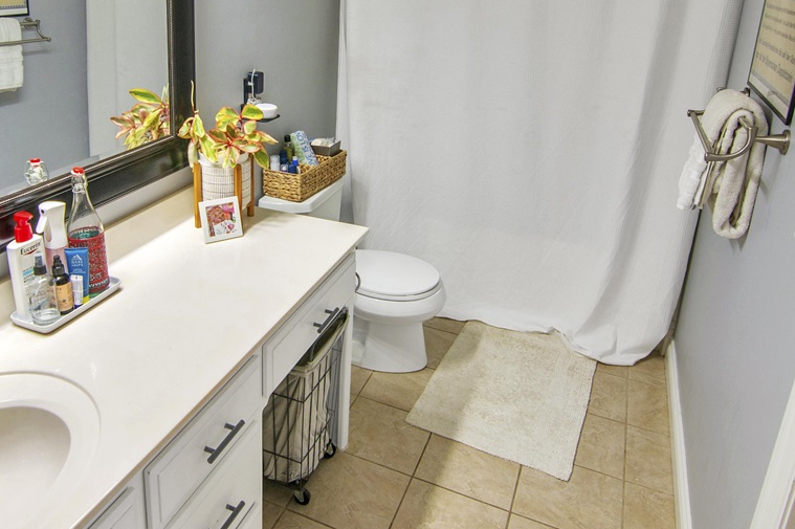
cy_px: 169
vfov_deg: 45.7
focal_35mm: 28
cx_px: 275
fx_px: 614
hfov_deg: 64.4
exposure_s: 1/15
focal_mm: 11
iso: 100
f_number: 5.6
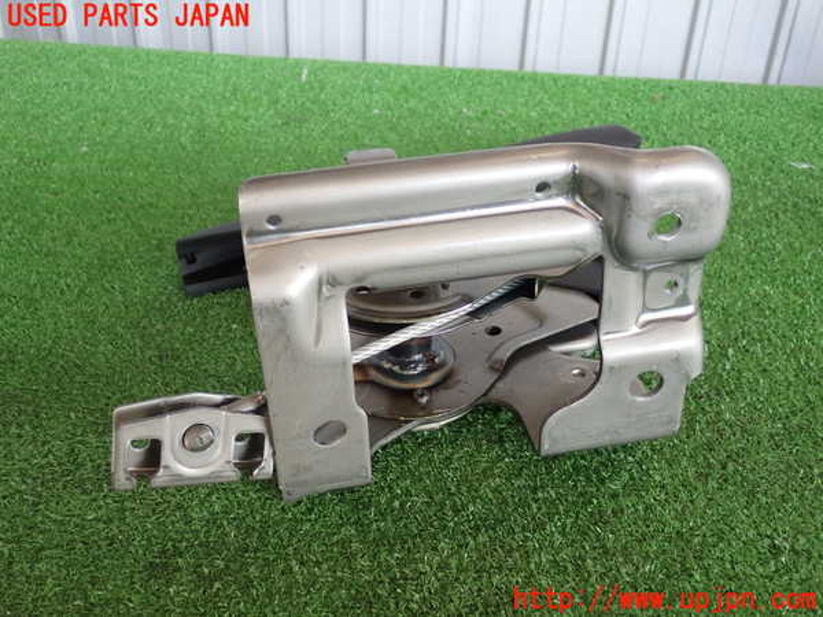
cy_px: 308
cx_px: 412
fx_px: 903
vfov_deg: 37.7
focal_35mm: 38
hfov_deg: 49.0
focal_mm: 6.83
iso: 200
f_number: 2.7
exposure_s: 1/80
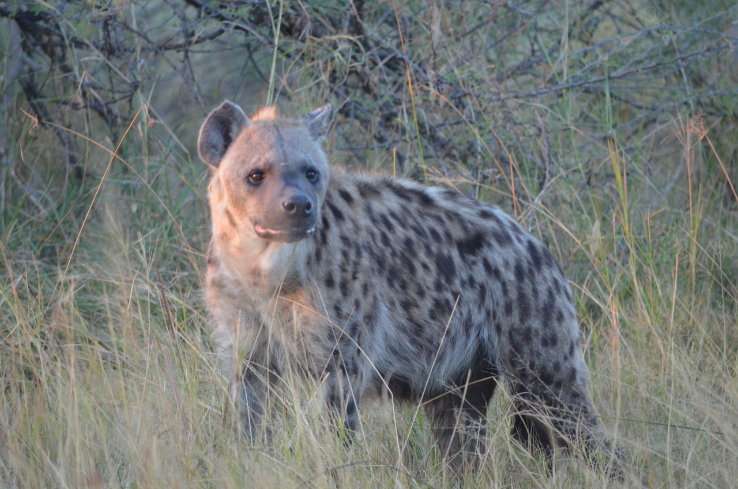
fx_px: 8593
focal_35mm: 420
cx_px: 369
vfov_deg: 3.3
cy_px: 244
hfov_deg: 4.9
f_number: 5.6
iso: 1400
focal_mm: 280
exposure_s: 1/125
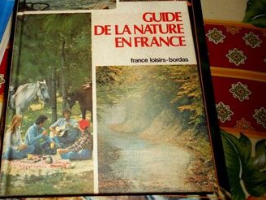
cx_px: 92
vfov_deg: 37.3
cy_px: 64
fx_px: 292
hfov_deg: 48.3
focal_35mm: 38
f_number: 3.2
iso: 80
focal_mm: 4.6
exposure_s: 1/25
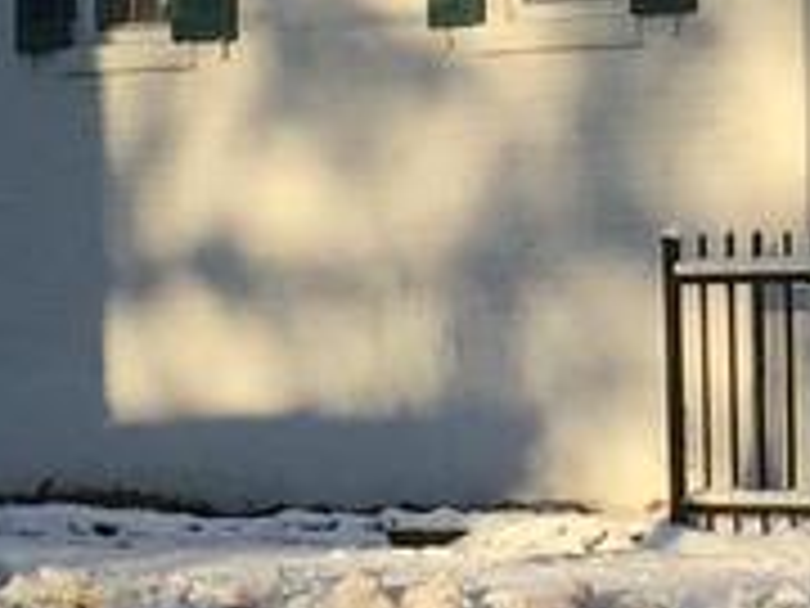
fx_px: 5429
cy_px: -311
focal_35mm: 232
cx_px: 608
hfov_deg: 8.5
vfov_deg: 6.3
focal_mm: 4.15
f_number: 2.2
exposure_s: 1/1721
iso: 32
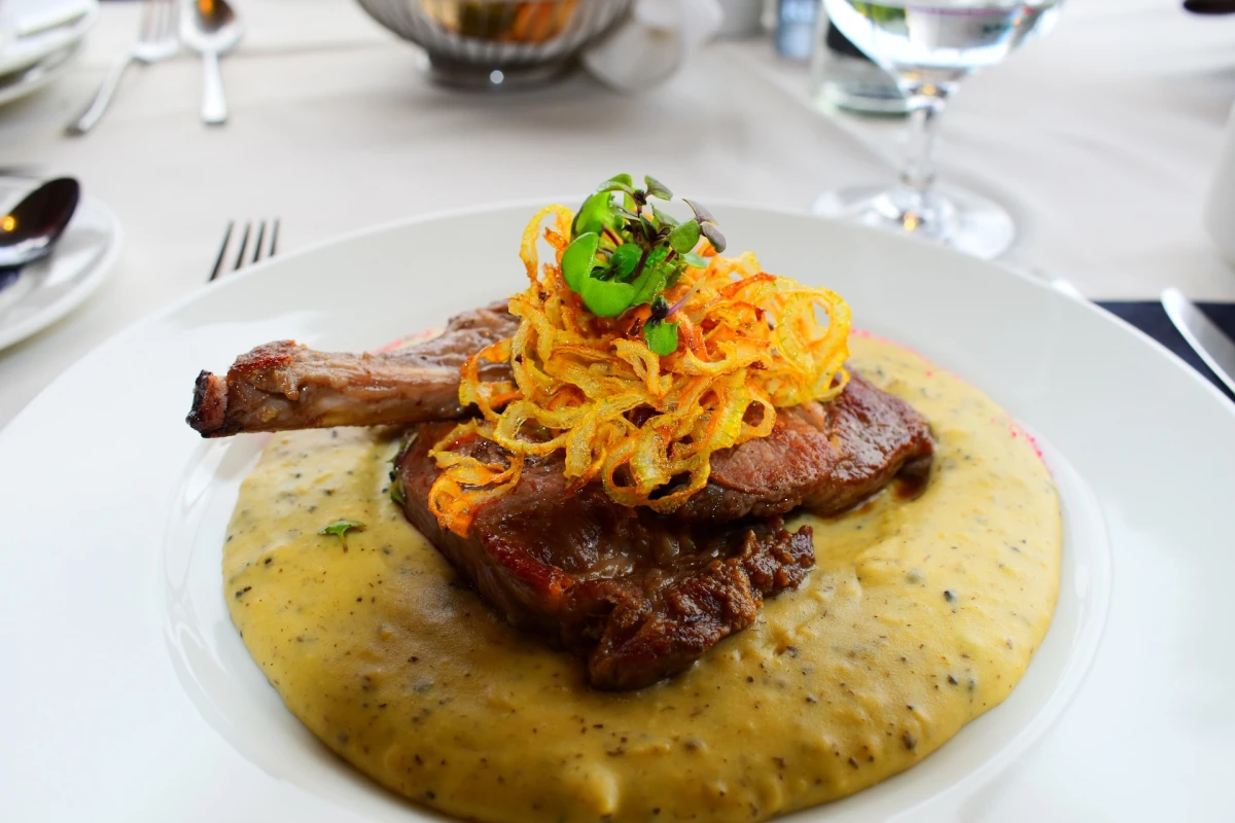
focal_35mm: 33
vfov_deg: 40.0
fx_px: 1132
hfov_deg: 57.2
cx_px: 618
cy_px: 412
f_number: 5.6
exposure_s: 1/125
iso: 100
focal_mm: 22
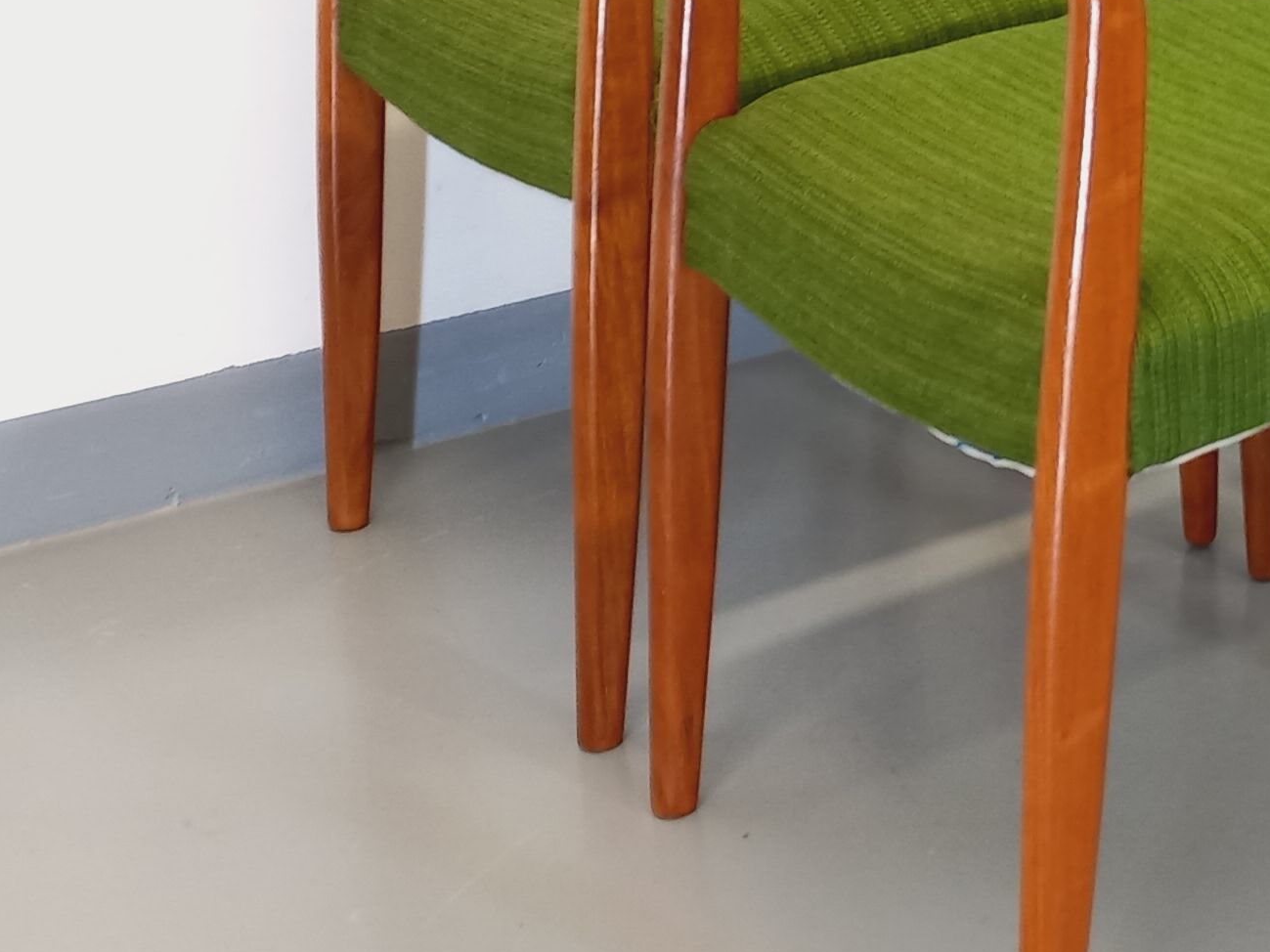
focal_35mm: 77
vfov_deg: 18.6
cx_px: 1608
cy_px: -1
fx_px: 2825
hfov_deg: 22.8
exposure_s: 1/49
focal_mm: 4.65
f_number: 1.8
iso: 320
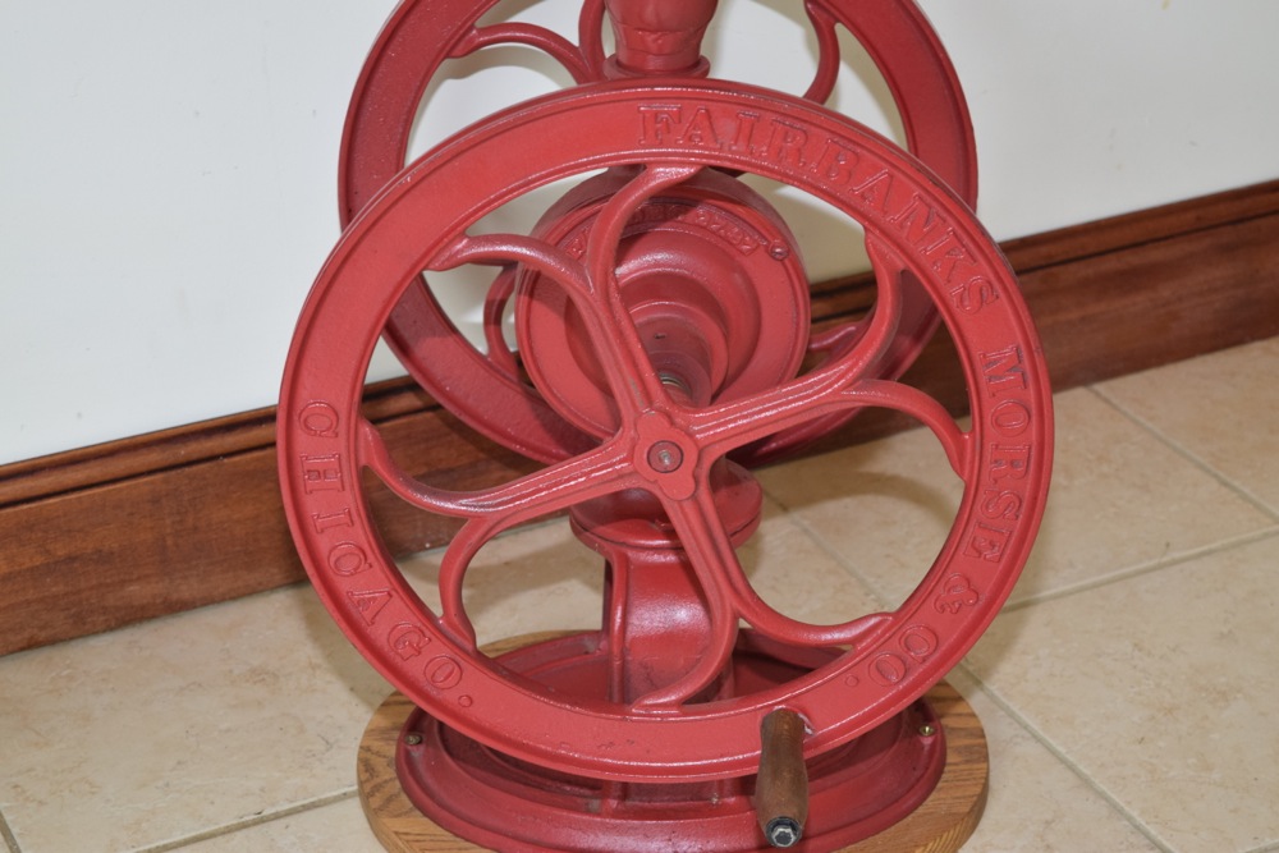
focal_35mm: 82
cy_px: 426
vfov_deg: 16.6
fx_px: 2931
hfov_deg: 24.6
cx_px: 640
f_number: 5.6
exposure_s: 1/100
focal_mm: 55
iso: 800
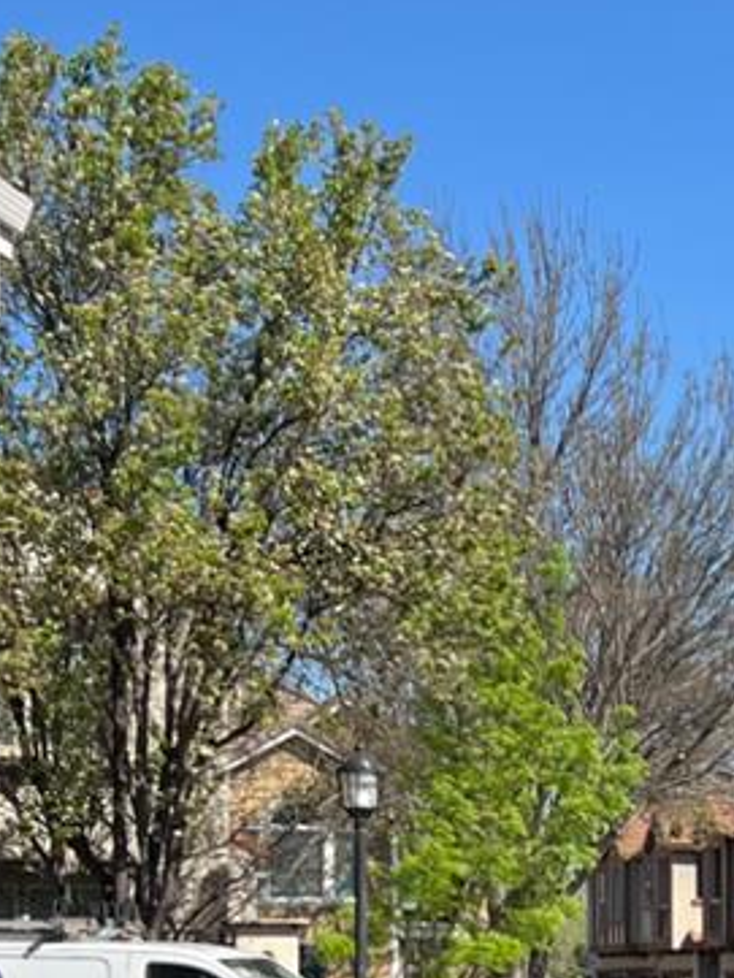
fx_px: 3052
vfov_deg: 17.6
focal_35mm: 108
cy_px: 1046
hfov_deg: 13.4
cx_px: 830
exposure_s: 1/2762
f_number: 1.5
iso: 50
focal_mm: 5.7
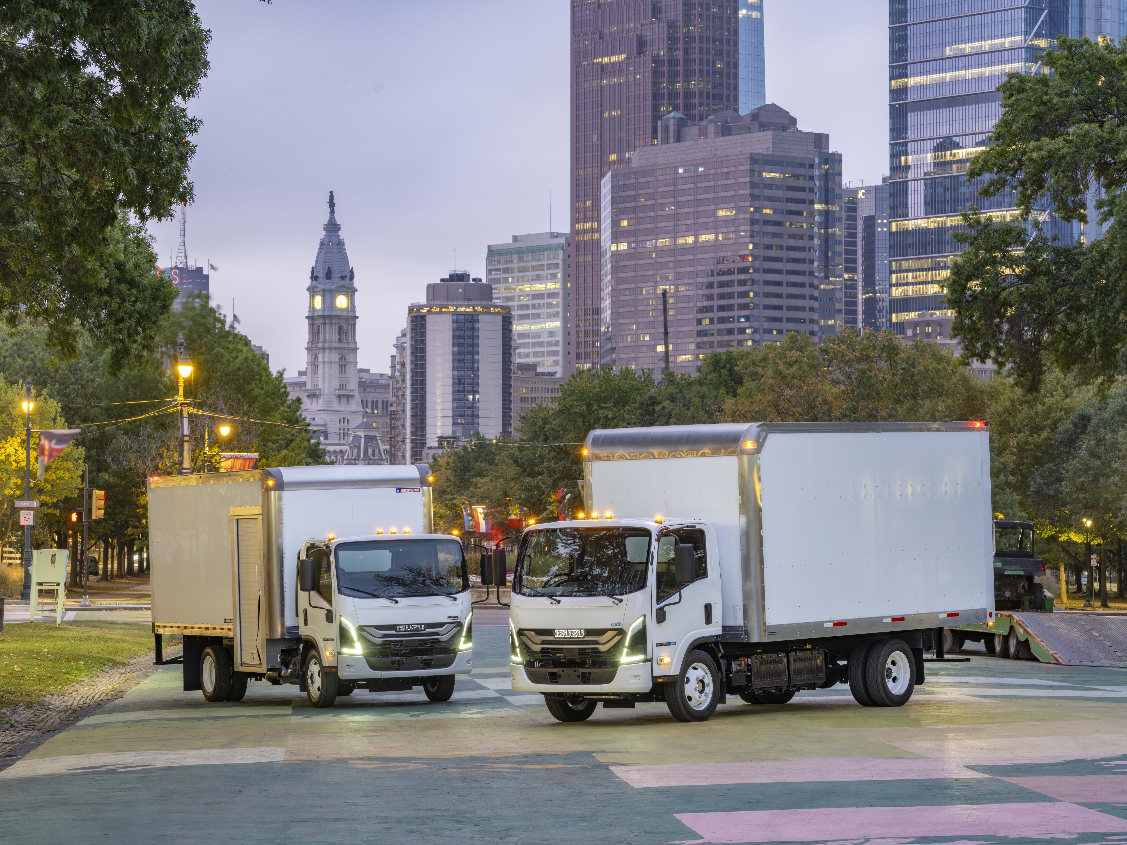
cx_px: 564
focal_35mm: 101
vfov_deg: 14.6
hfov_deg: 19.4
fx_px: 3288
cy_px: 422
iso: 400
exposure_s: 5
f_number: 16
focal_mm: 128.3
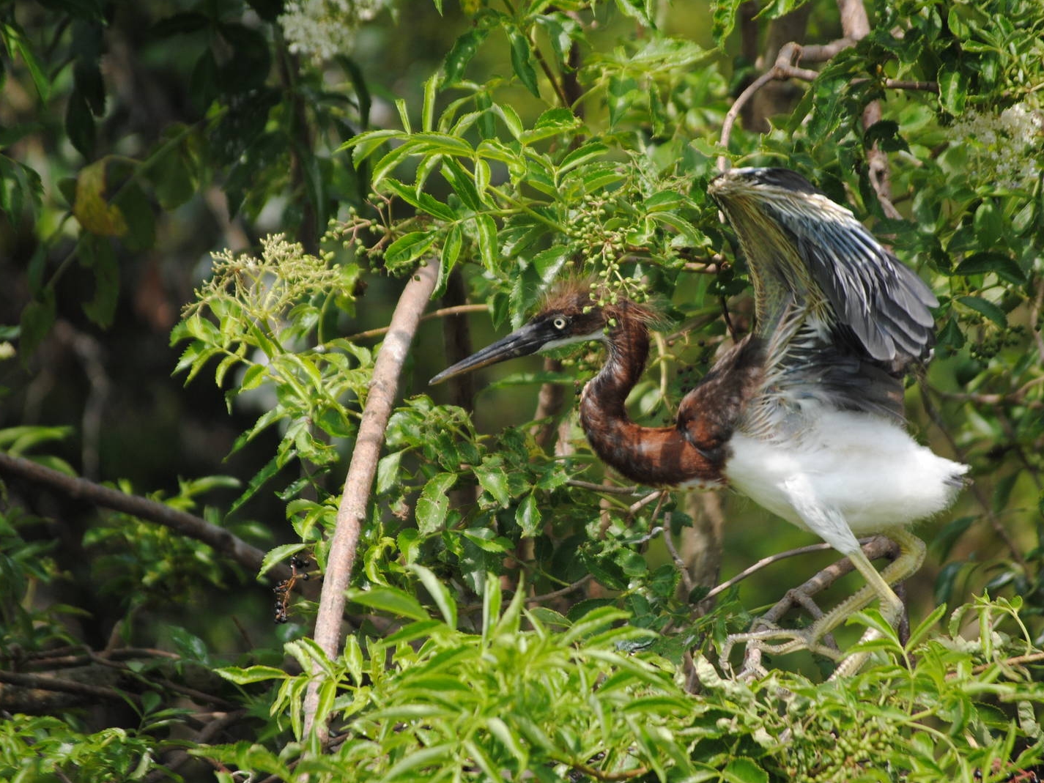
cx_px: 567
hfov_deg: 7.4
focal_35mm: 268
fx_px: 8070
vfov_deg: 5.6
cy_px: 392
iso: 220
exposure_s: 1/500
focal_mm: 165
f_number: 5.3
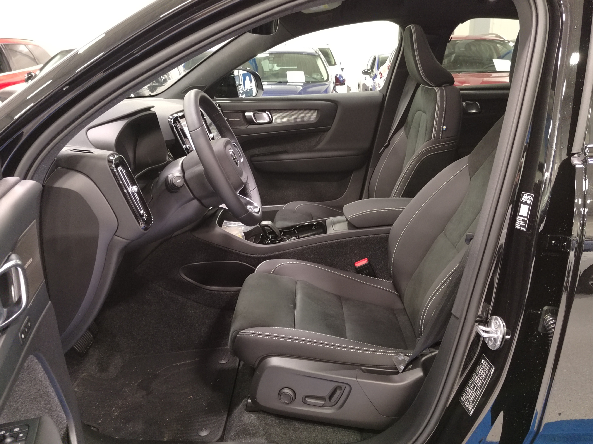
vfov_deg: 46.8
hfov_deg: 60.0
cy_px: 222
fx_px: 514
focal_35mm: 30
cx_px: 296
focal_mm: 5.52
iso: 3375
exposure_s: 1/33.3
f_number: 1.9
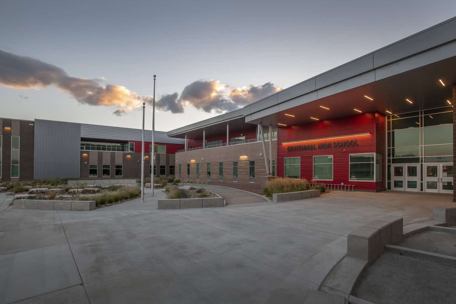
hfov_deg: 90.0
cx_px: 235
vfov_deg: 67.3
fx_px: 228
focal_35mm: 18
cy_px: 157
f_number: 8
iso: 400
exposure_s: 1/80
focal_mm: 17
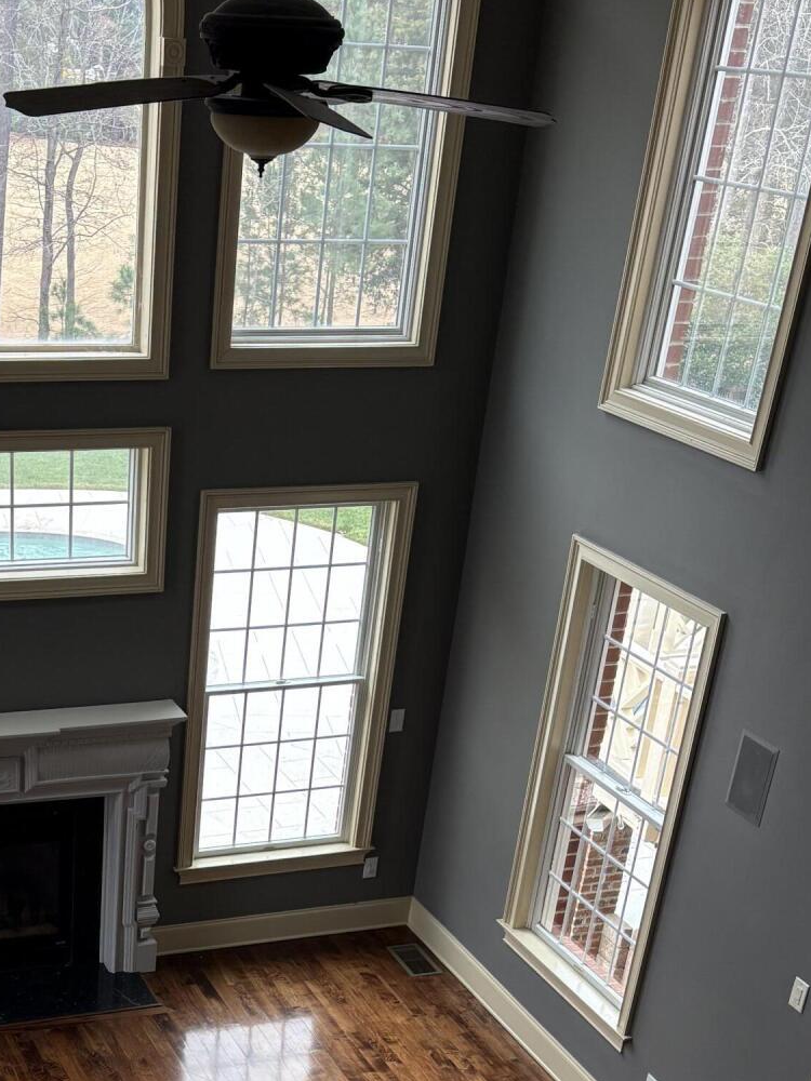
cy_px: 1023
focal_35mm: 52
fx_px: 1624
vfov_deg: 34.3
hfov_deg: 27.4
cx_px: 145
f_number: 1.6
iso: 100
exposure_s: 1/216
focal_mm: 5.96
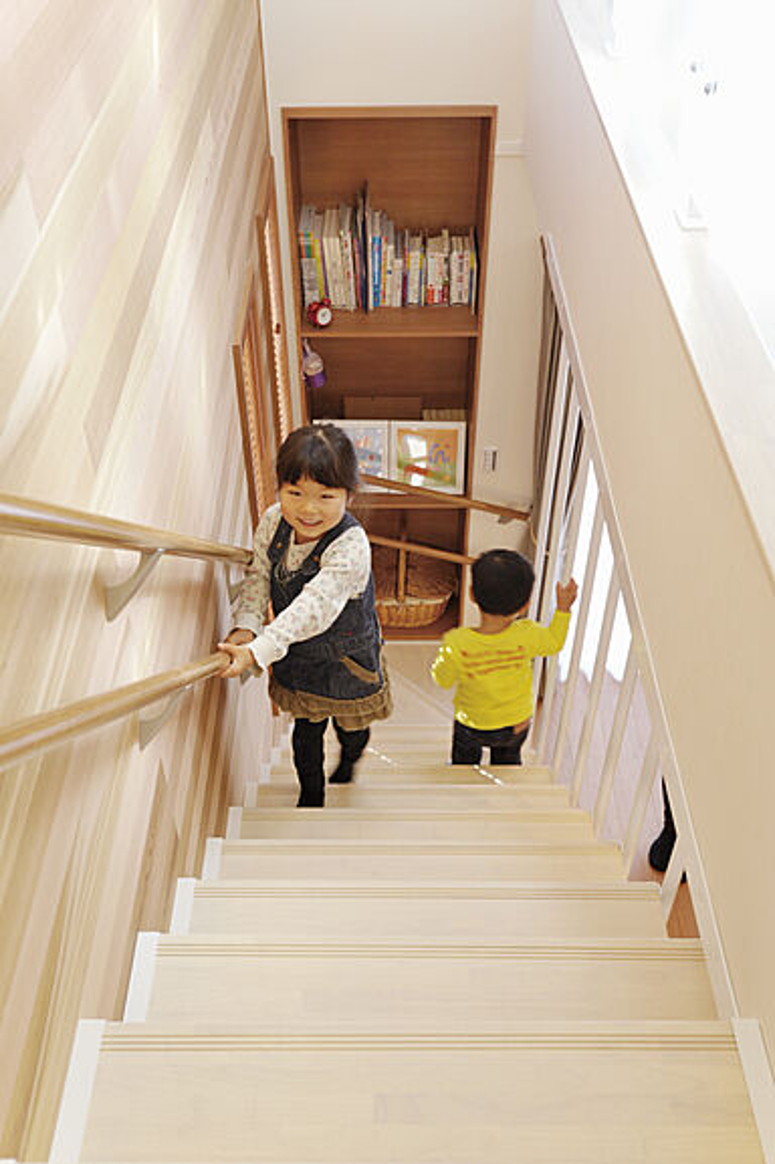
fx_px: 1034
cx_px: 388
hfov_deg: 41.1
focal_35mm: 32
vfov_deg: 58.7
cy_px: 582
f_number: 8
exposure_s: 1/10
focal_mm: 32
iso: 640
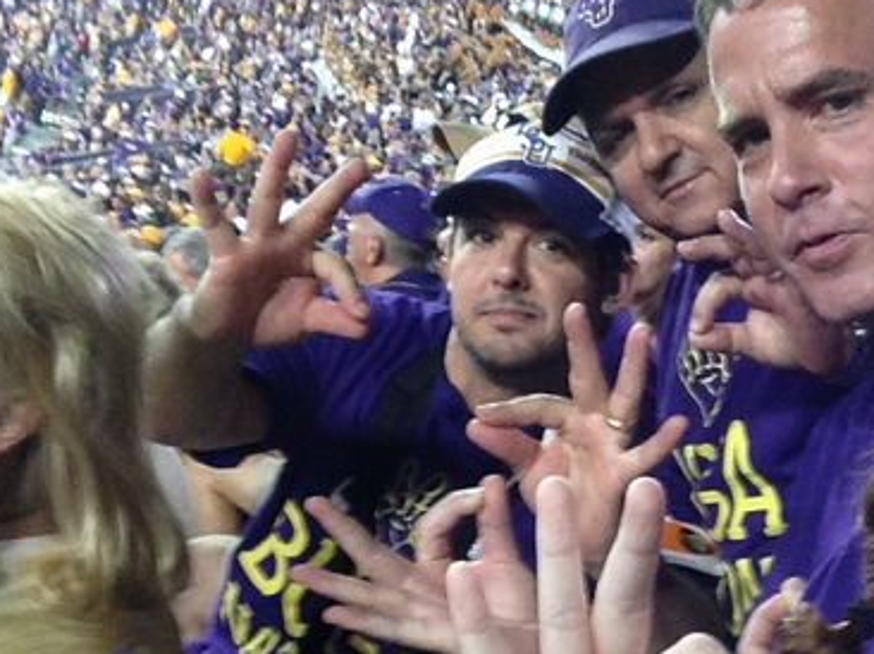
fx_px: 1640
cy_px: 499
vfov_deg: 22.3
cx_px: 695
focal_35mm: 65
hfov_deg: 29.2
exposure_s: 1/30
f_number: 2.4
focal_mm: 2.15
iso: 200
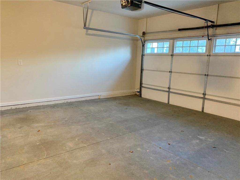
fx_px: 180
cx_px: 120
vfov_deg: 53.1
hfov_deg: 67.3
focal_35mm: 26
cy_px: 90
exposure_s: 1/40
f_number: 1.8
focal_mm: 4.25
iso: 400
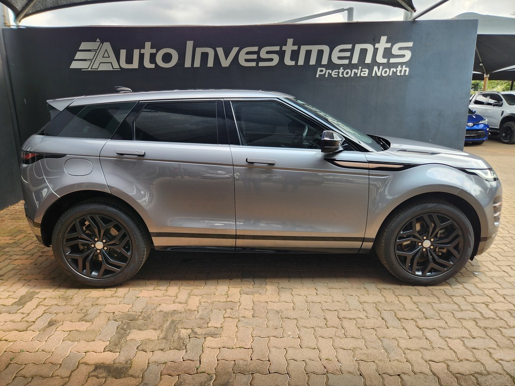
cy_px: 193
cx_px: 258
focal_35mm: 23
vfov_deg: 58.9
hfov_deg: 73.9
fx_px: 342
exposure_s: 1/233
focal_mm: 5.4
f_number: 1.8
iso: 20
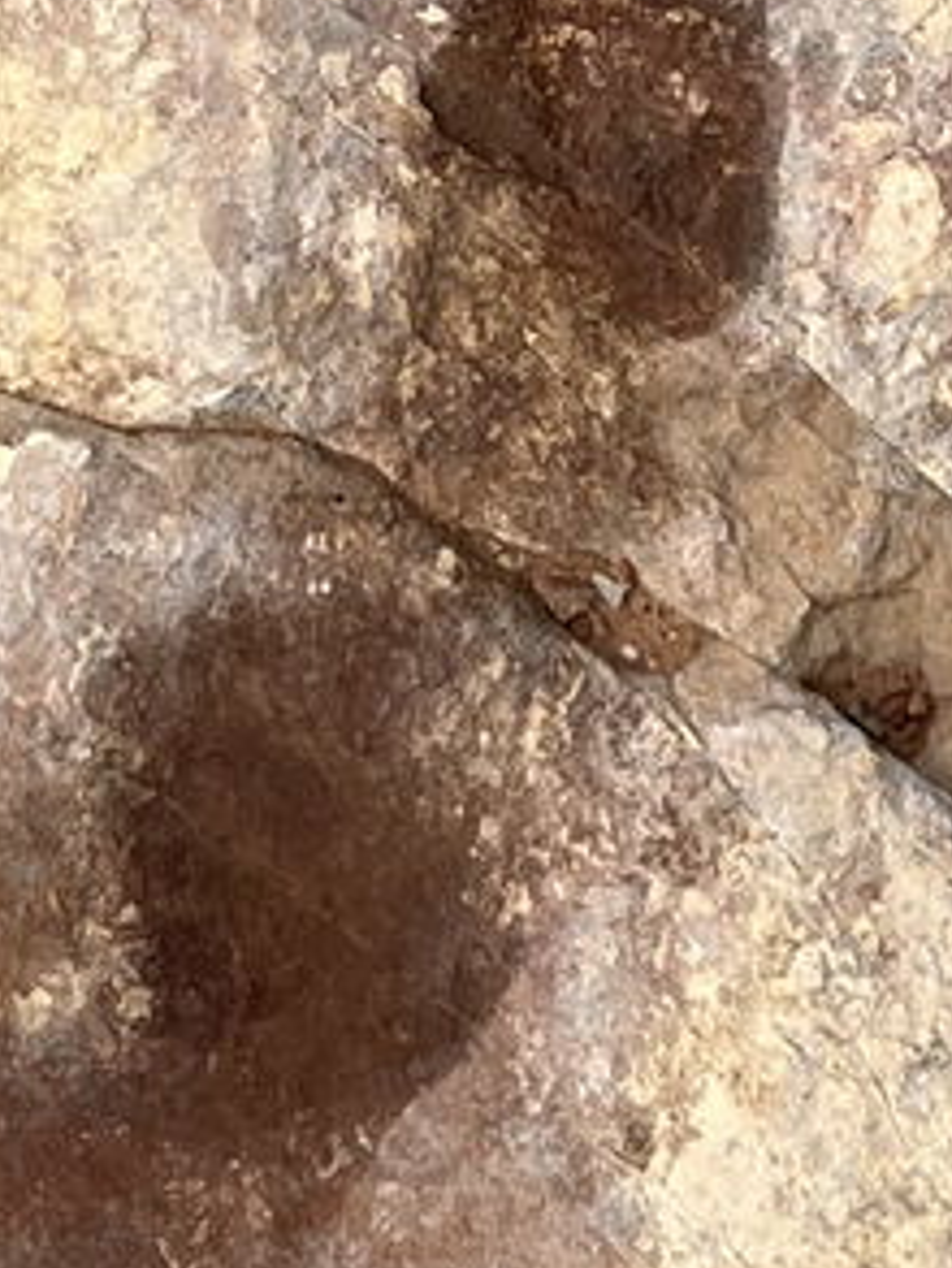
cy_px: -232
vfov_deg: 10.3
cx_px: 372
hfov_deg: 7.9
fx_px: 6925
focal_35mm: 189
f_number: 1.5
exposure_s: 1/4274
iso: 50
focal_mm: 5.7
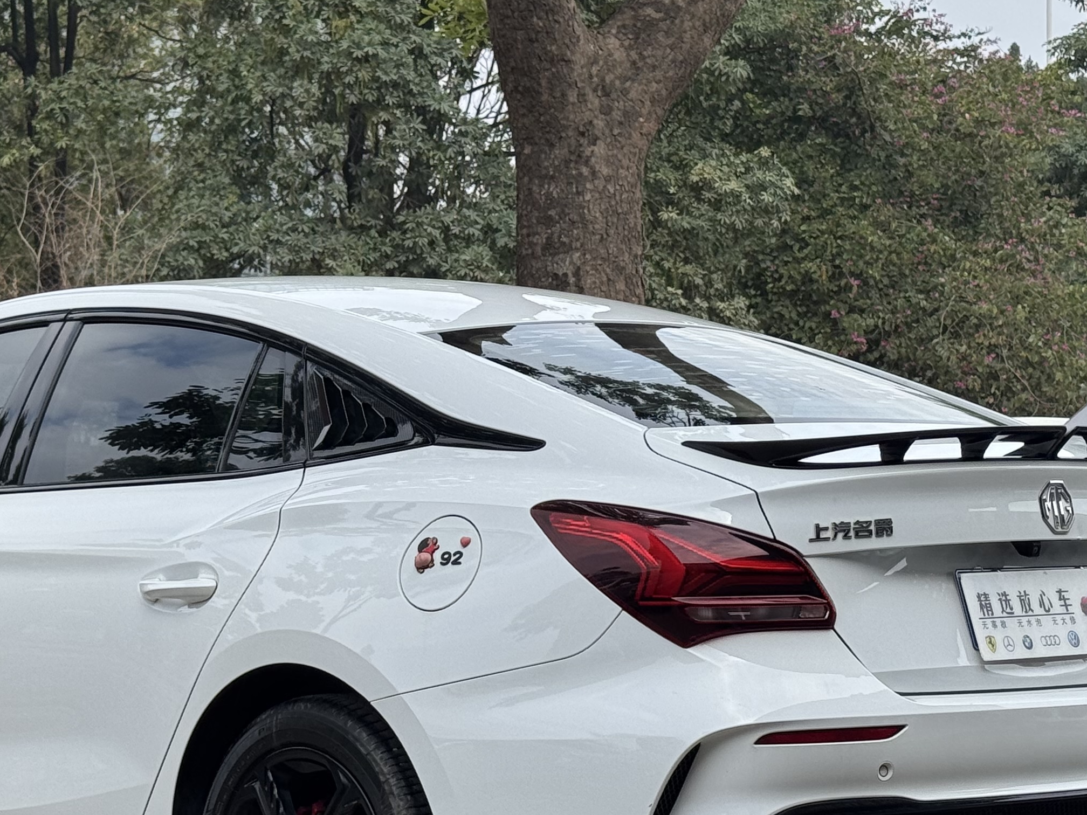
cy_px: 353
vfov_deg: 15.4
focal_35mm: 96
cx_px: 379
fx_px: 3015
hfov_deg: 20.4
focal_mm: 6.76
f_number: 1.78
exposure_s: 1/1984
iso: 64
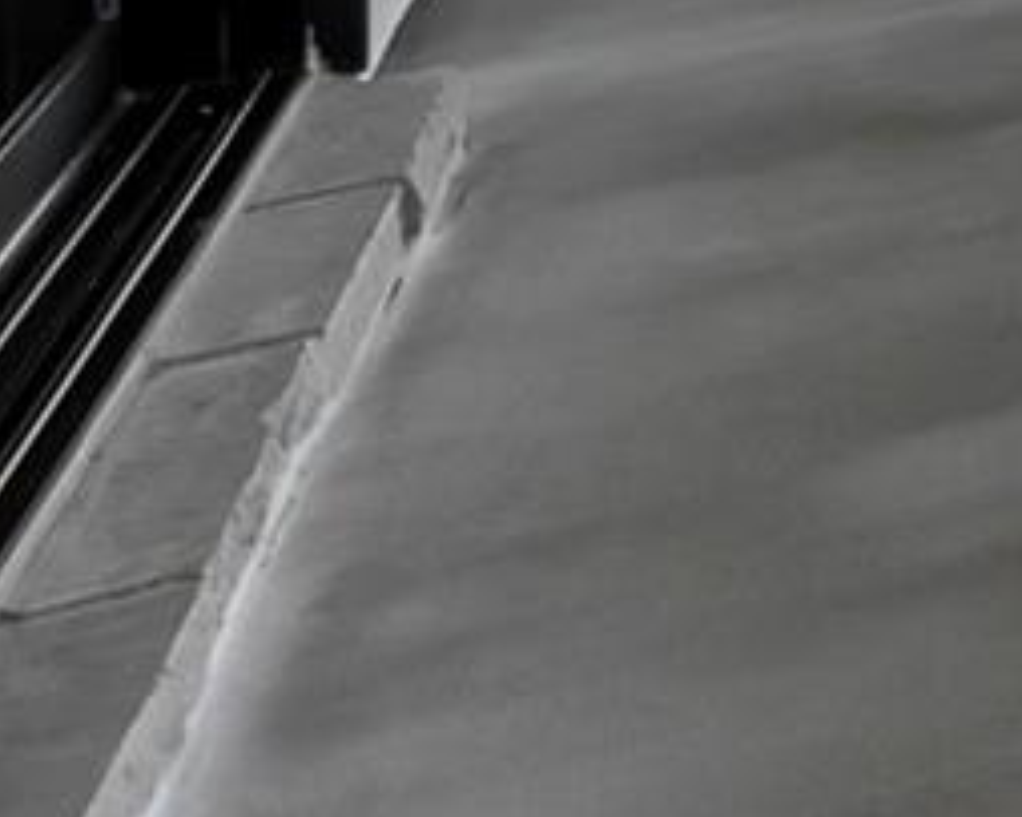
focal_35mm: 91
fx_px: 2751
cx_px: 3951
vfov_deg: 13.4
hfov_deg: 8.4
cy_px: -1028
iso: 100
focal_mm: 12
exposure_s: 1/13
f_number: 13
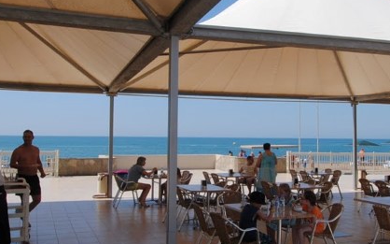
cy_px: 122
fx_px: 446
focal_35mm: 42
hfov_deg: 46.8
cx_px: 245
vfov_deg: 30.5
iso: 100
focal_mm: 10
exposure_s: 1/200
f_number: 10
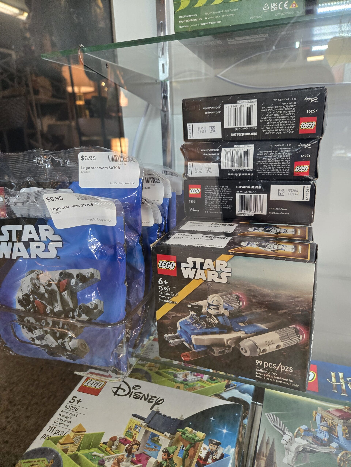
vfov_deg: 73.9
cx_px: 176
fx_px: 311
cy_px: 234
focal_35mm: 23
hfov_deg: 58.9
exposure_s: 1/120
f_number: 1.8
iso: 800
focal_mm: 5.4
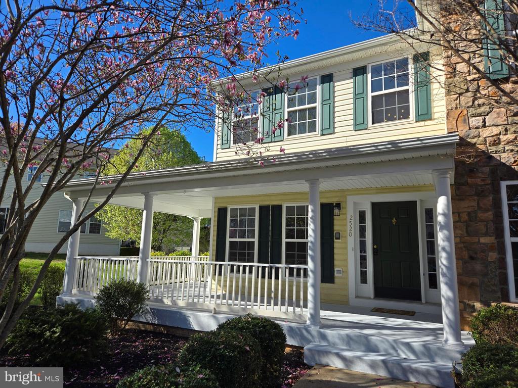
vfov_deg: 58.9
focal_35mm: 23
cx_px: 259
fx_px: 344
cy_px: 194
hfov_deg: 73.9
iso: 25
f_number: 1.8
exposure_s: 1/1189
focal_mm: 5.4
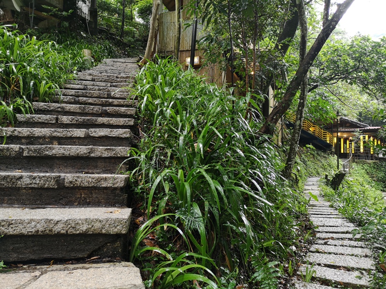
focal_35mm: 27
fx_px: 301
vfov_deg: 51.4
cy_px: 144
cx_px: 193
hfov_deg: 65.3
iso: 100
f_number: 1.8
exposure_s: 1/60
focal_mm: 3.95
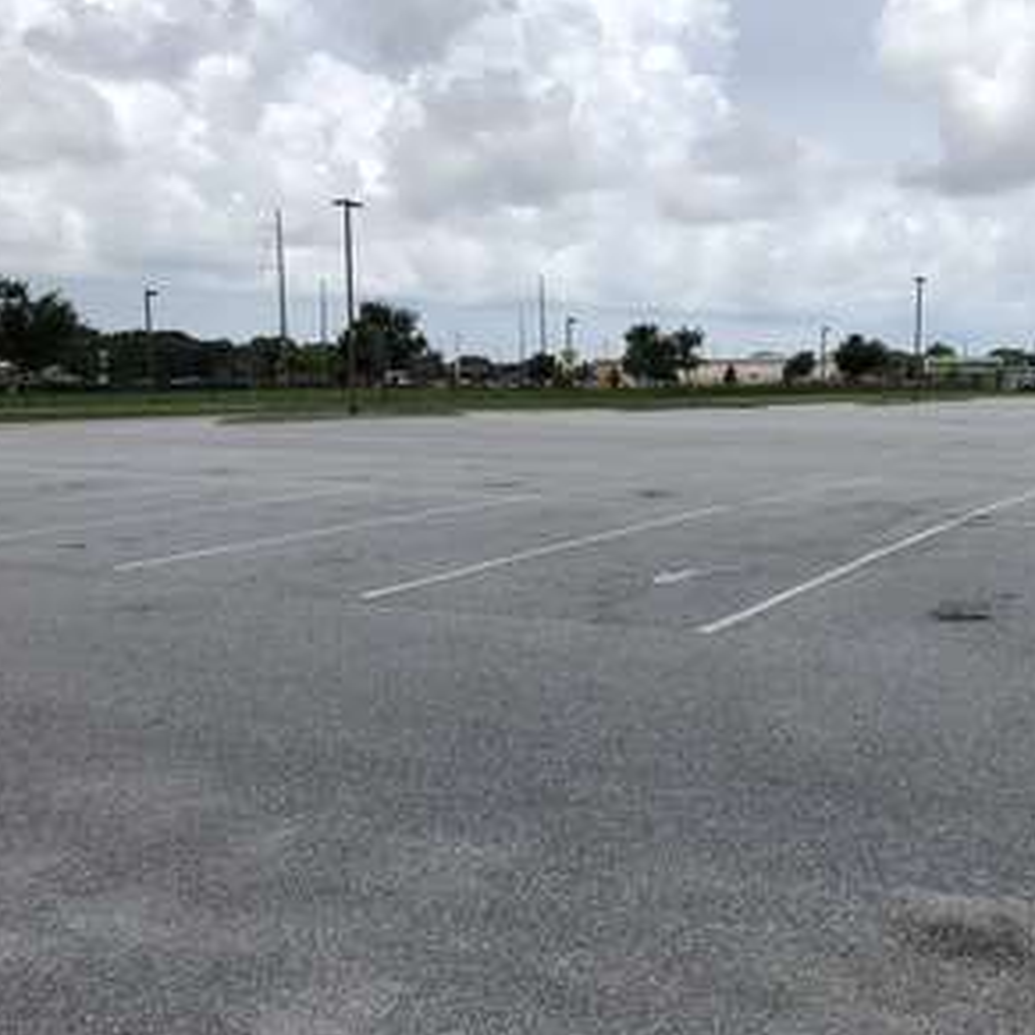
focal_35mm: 34
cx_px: 683
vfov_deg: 48.4
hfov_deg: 47.7
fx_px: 1150
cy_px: 523
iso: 25
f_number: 1.8
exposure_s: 1/4367
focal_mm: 4
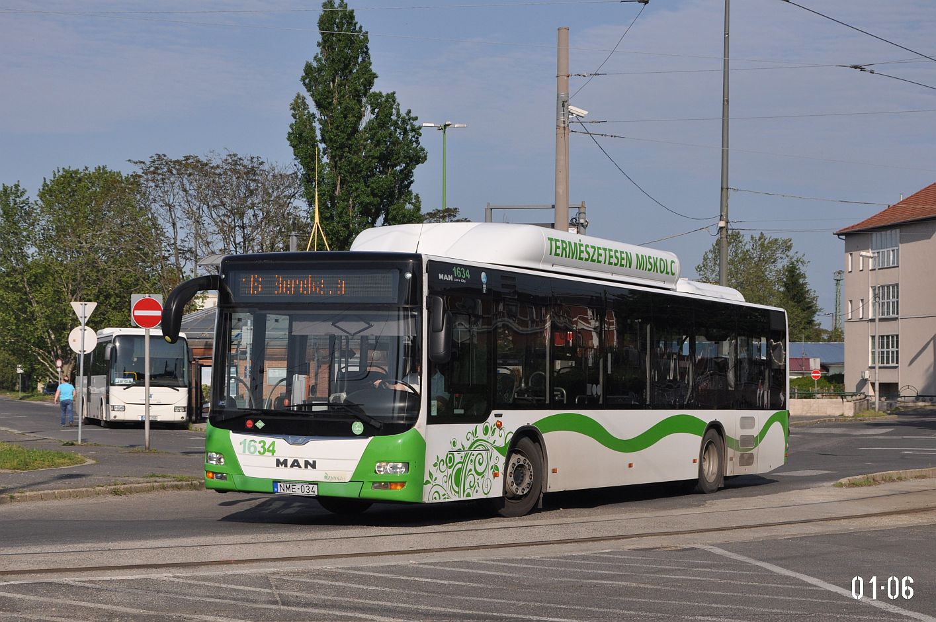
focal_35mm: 72
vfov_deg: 18.9
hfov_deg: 28.1
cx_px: 468
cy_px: 311
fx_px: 1870
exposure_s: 1/1600
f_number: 7.1
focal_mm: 48
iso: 400
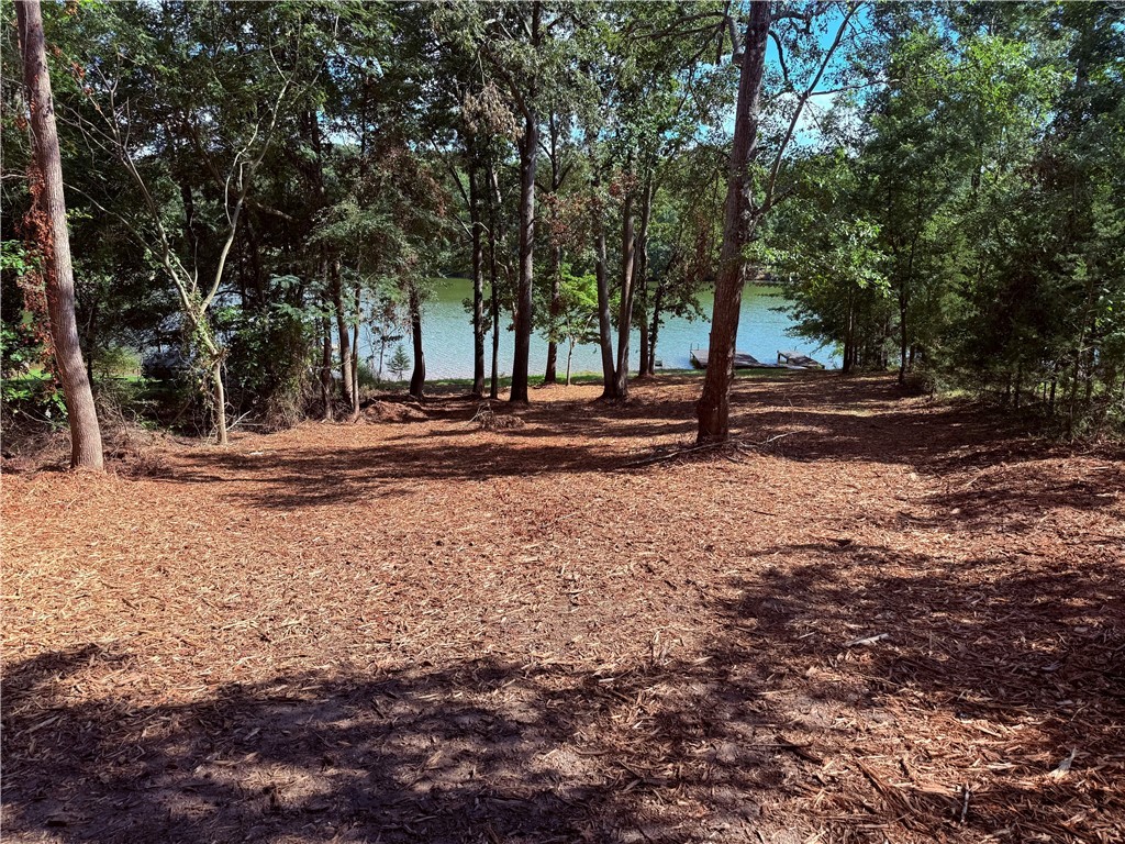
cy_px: 422
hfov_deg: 71.6
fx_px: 780
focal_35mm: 24
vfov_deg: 56.8
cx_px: 562
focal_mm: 6.76
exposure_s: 1/1522
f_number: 1.78
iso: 80
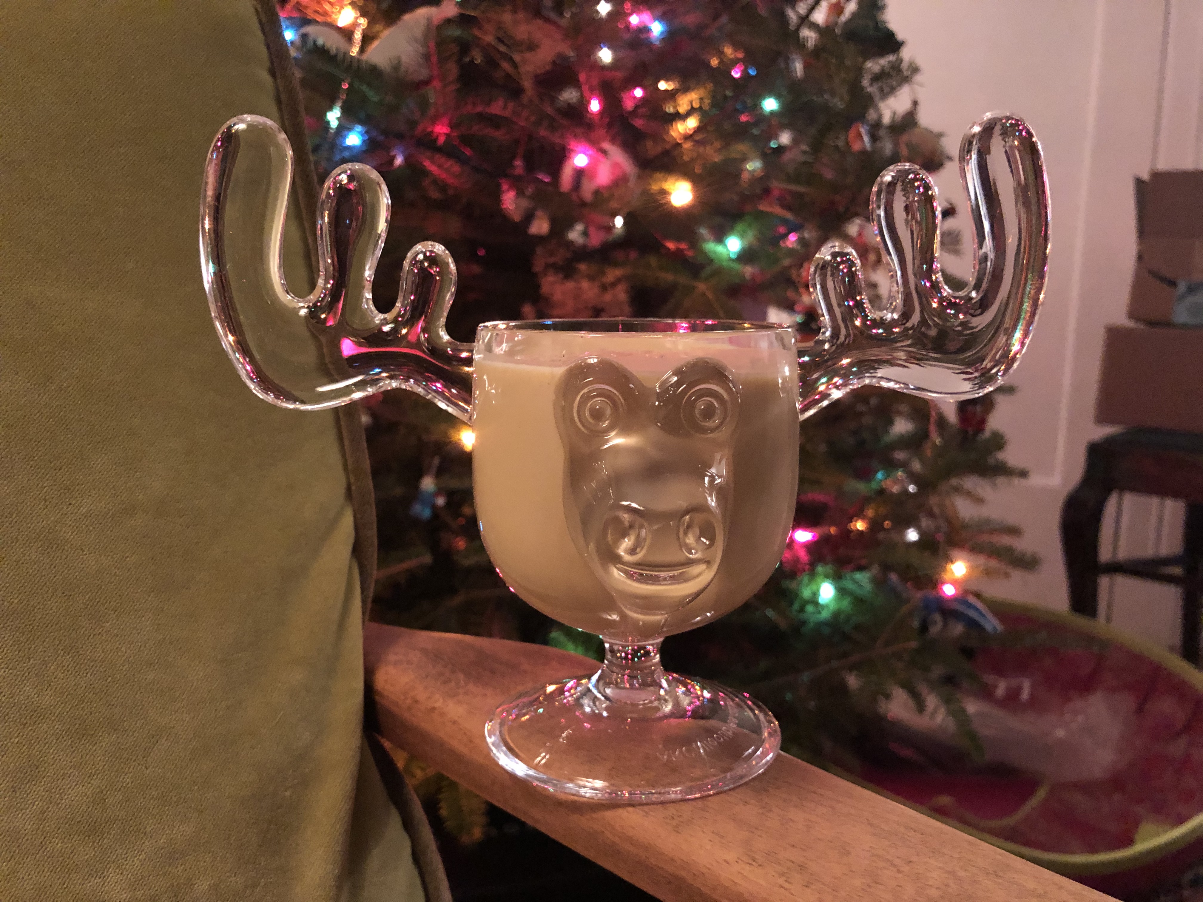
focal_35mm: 28
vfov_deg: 49.7
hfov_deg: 63.4
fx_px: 973
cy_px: 451
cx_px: 602
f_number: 1.8
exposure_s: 1/4
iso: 160
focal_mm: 3.99
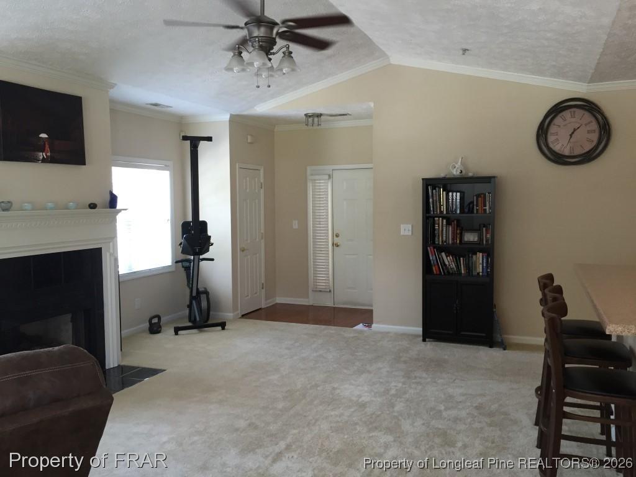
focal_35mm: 29
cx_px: 318
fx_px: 533
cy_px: 238
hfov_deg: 61.7
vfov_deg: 48.2
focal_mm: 4.15
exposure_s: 1/30
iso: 80
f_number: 2.2
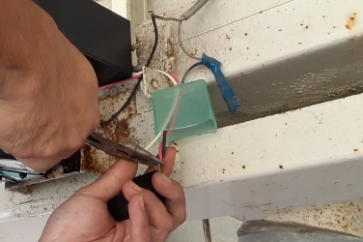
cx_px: 15
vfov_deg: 22.2
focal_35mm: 61
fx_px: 615
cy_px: 133
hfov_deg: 30.9
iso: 80
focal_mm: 2.91
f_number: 1.9
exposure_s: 1/100
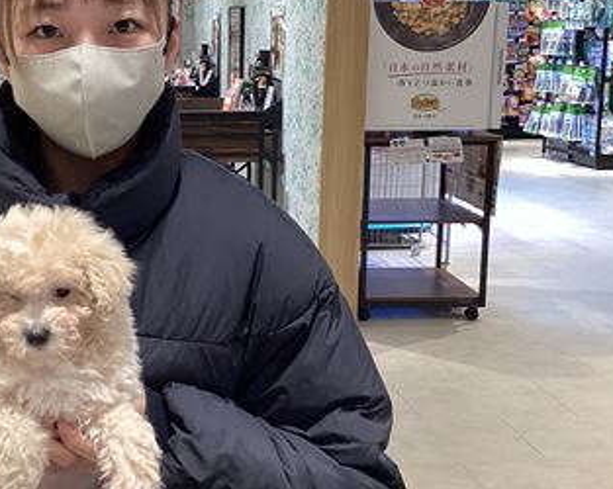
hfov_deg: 31.7
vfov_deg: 26.2
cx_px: 129
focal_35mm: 58
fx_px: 1052
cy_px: 211
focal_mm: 3.3
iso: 125
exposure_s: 1/60
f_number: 2.4
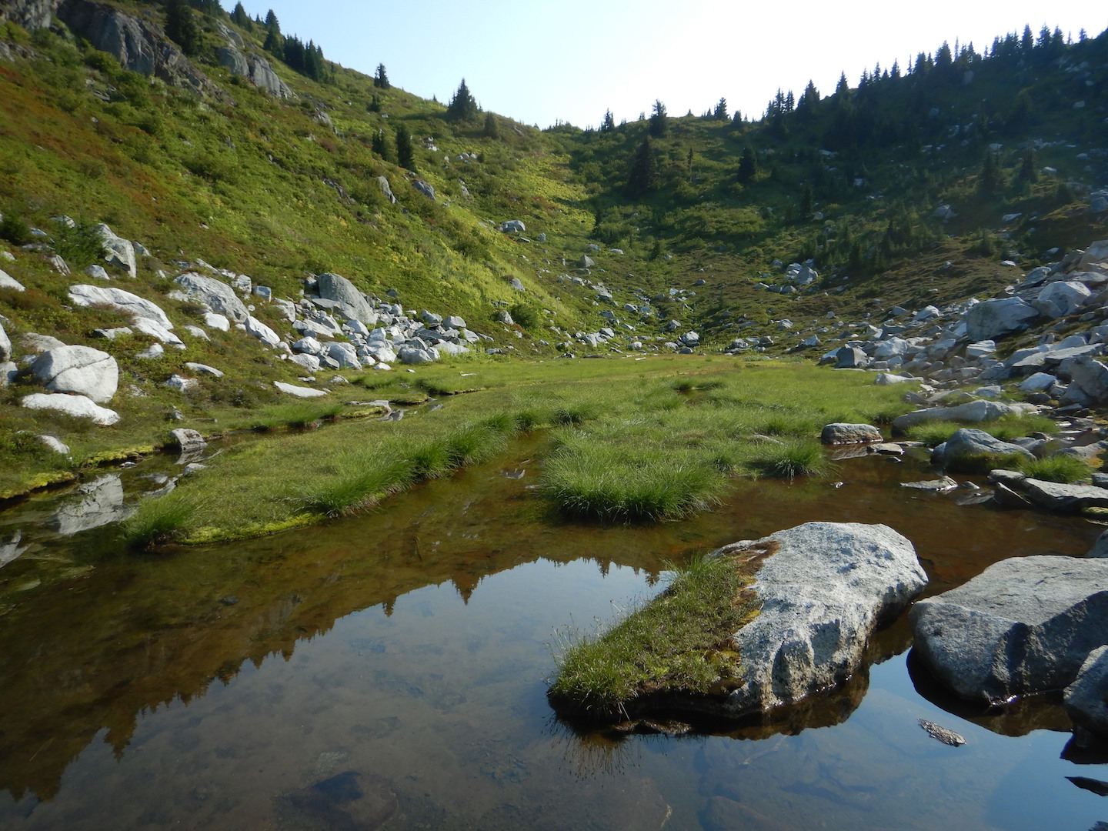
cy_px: 416
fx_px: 768
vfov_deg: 56.8
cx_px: 554
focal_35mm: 24
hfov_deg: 71.6
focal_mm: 4.3
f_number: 2.8
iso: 125
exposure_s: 1/1250
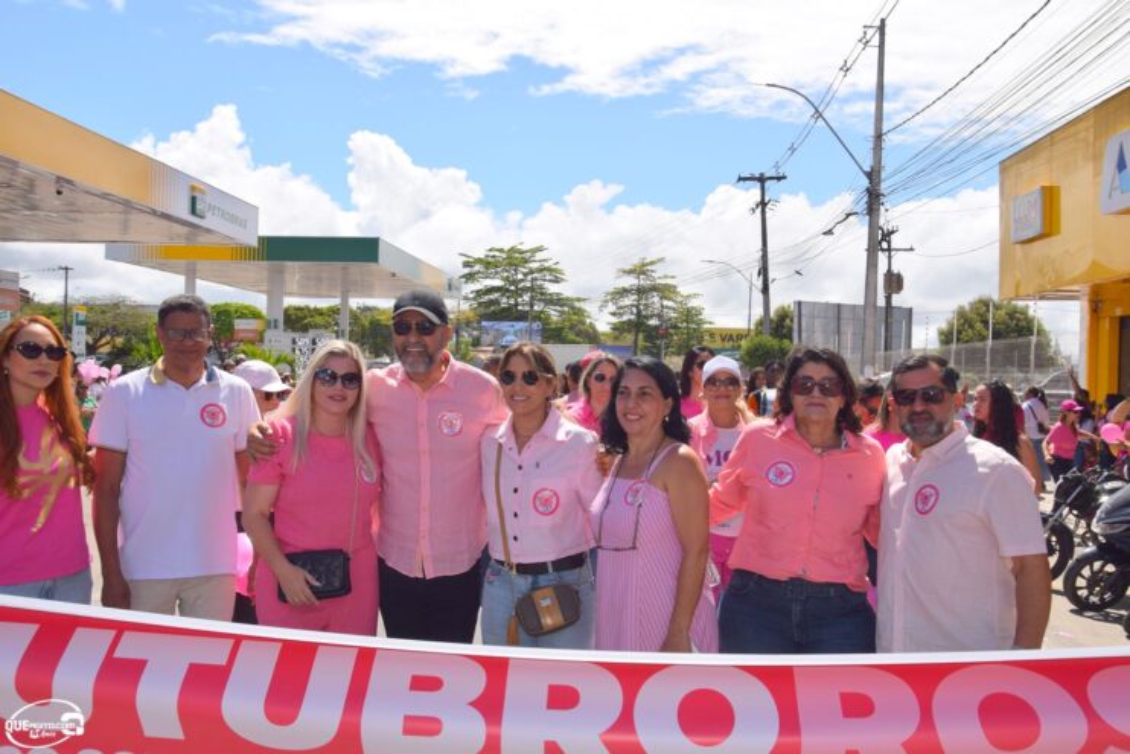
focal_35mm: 33
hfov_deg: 57.2
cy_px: 377
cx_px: 565
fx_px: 1036
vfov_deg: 40.0
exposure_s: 1/200
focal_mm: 22
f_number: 11
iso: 100
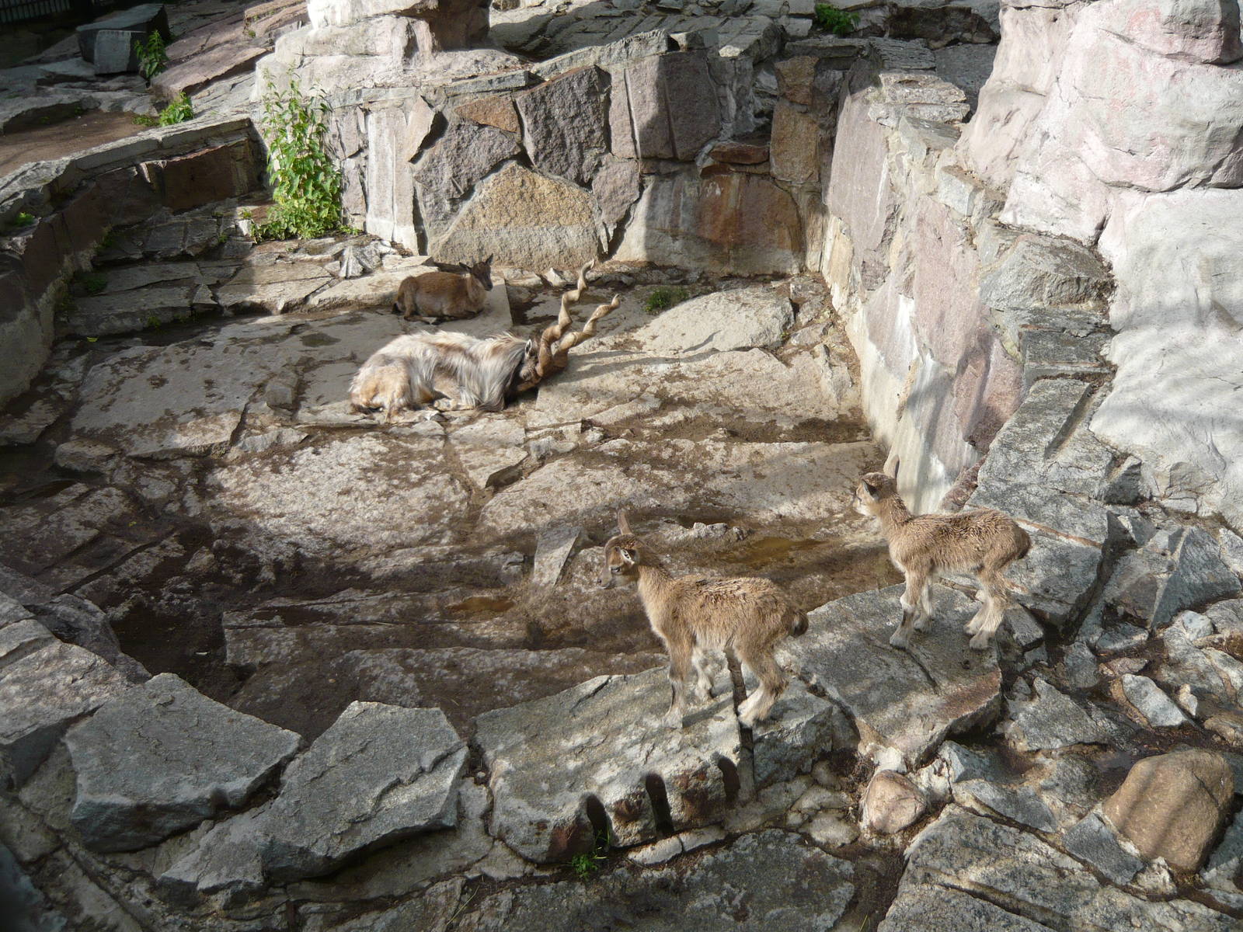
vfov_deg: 42.9
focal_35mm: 33
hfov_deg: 55.4
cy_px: 466
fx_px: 1185
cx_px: 622
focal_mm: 5.5
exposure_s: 1/500
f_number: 2.8
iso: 100
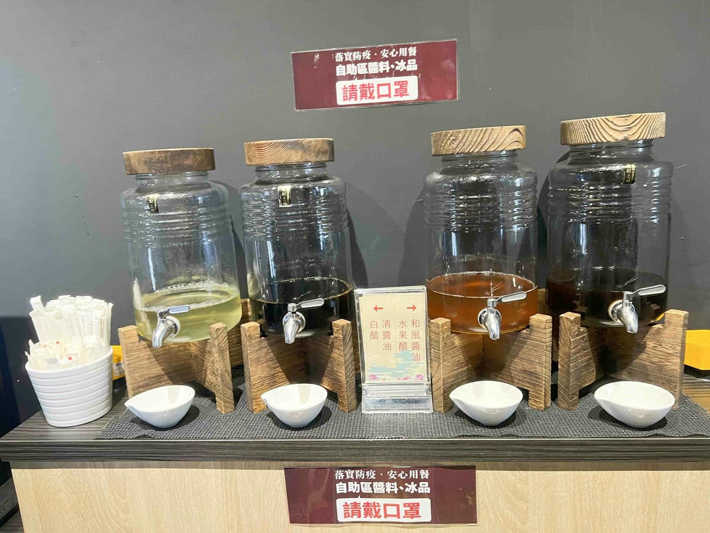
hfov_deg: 67.3
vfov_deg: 53.1
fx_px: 533
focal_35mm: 26
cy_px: 266
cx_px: 355
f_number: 1.5
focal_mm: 5.7
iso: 500
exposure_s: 1/56
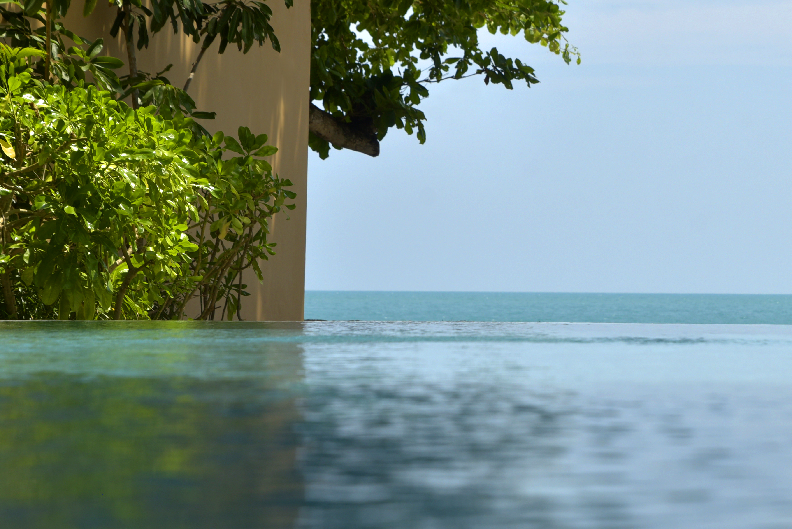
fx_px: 2641
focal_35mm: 120
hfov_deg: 17.0
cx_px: 582
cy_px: 258
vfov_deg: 11.4
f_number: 8
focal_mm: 70
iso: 100
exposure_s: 1/640
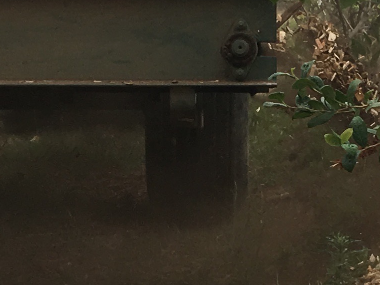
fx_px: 1690
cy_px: 201
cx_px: 302
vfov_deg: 9.6
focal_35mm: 154
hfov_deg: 12.8
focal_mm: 4.15
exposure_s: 1/1789
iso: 25
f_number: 2.2
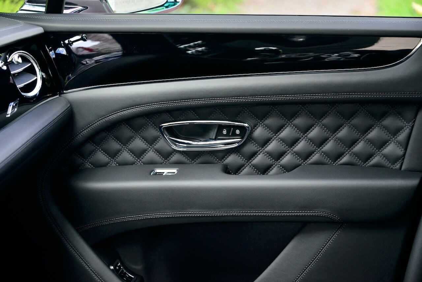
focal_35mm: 78
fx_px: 914
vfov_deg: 17.5
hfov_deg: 26.0
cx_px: 211
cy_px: 141
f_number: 5
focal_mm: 78
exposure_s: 1/60
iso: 800
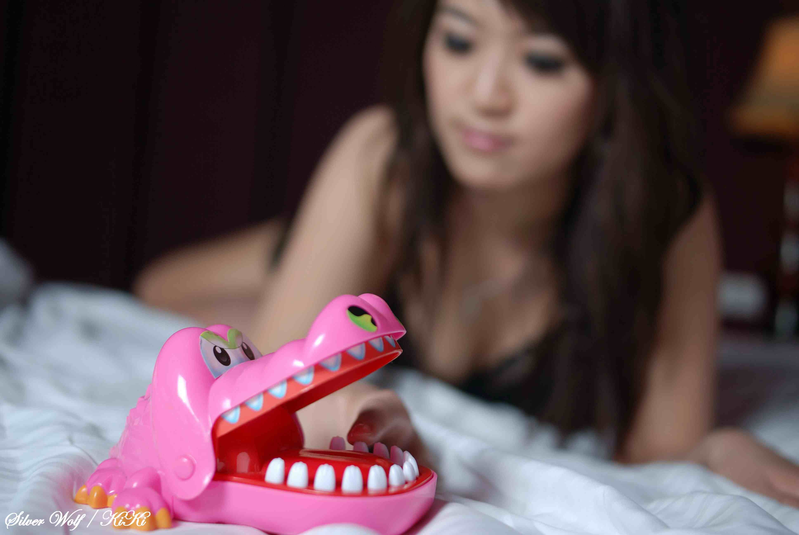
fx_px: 1000
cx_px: 400
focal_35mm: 45
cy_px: 268
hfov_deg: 43.6
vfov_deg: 29.9
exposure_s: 1/200
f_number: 2.2
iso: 100
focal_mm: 30
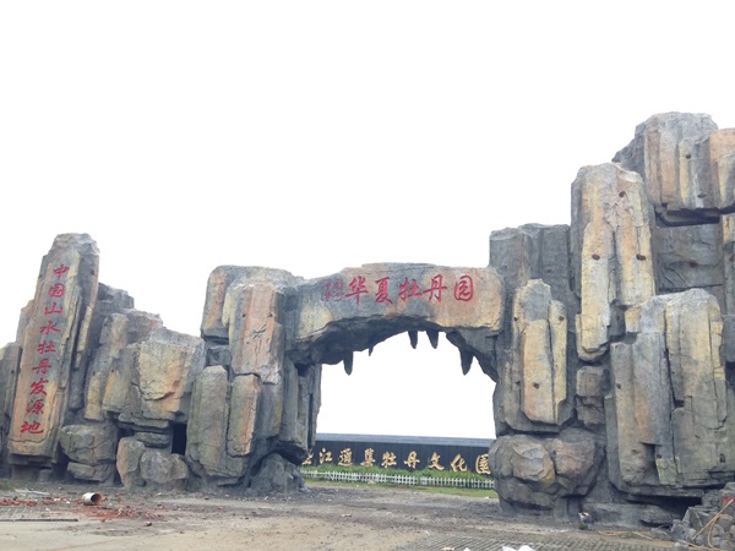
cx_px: 368
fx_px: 701
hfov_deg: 55.4
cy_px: 276
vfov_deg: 42.9
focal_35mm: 33
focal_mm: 4.12
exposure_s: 1/123
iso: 50
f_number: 2.4
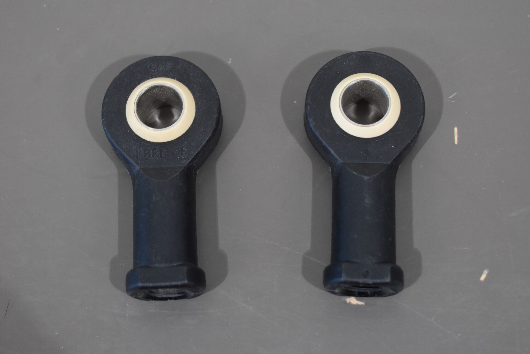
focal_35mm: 82
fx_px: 1215
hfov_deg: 24.6
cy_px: 177
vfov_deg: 16.6
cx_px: 265
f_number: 5.6
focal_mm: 55
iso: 1400
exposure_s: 1/125
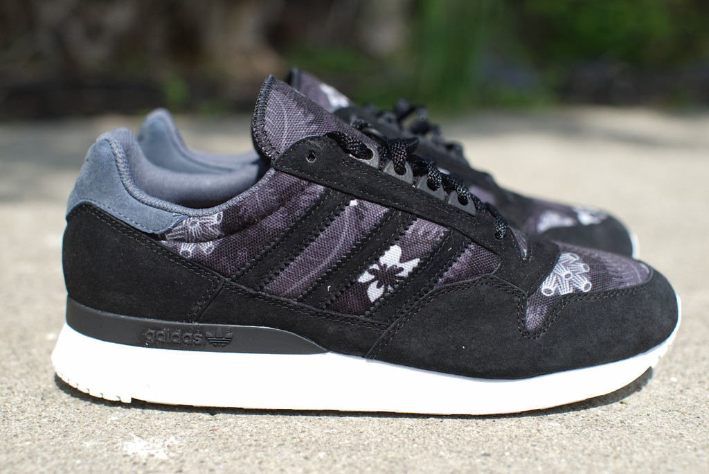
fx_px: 985
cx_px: 354
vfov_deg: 27.0
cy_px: 237
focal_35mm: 50
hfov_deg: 39.6
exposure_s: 1/640
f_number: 4
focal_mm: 50
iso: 80
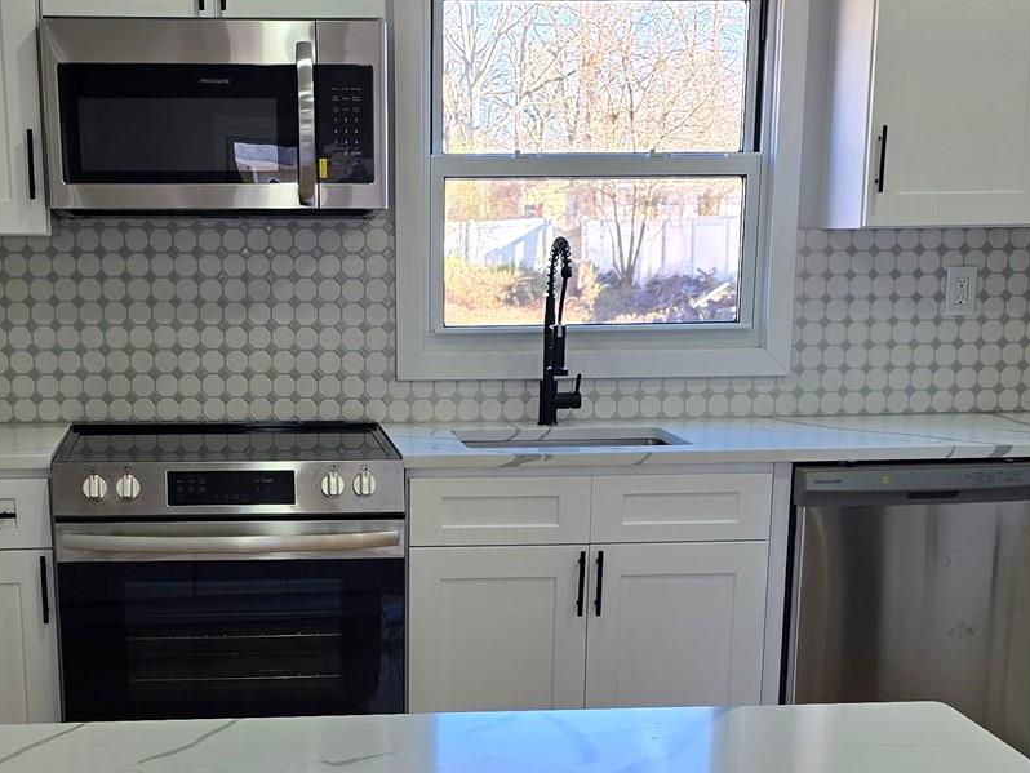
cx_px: 383
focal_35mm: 59
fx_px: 1756
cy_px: 670
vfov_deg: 24.2
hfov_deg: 32.5
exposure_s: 1/120
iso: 50
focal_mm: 6.3
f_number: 1.7
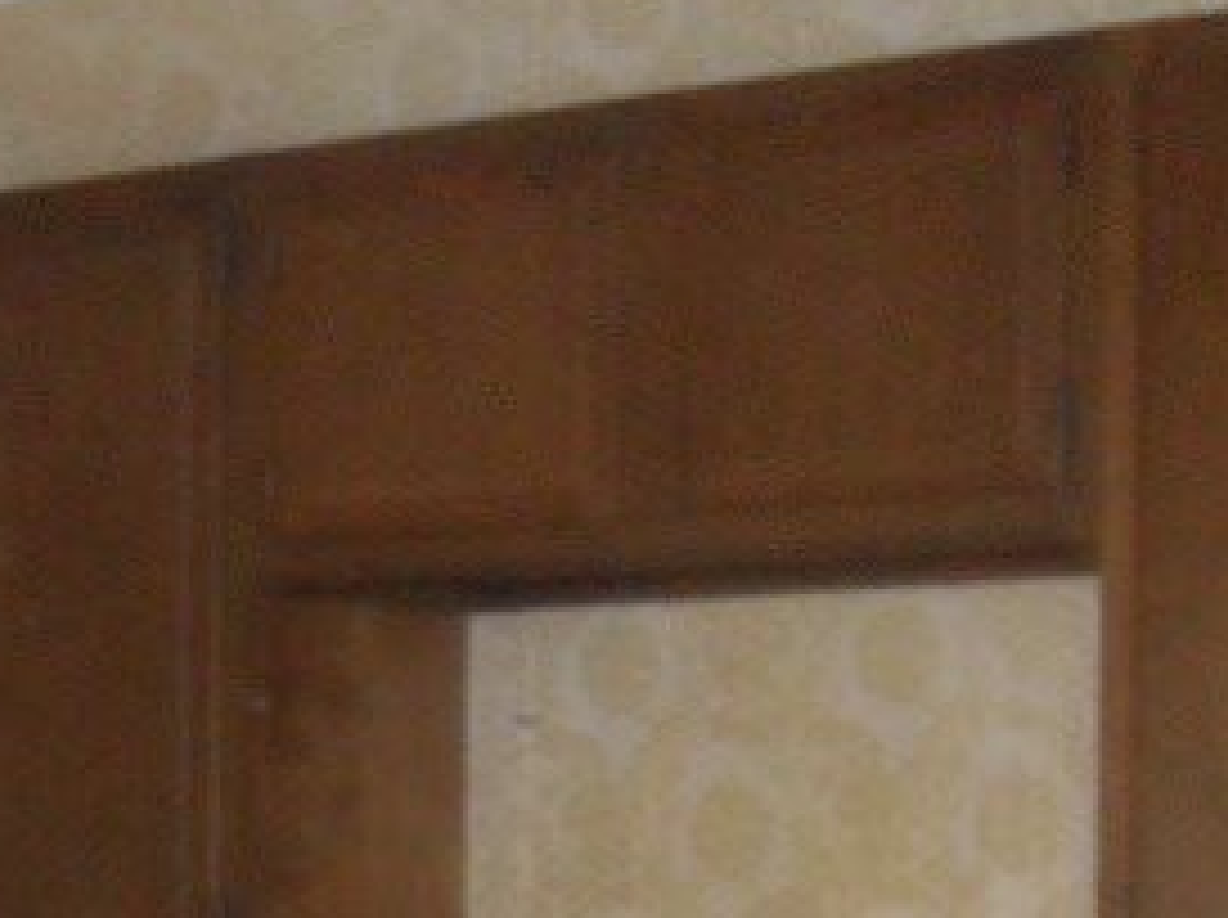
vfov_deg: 10.2
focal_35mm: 139
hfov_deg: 13.7
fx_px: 4925
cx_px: -382
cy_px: 1458
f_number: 2.8
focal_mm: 6.3
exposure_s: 1/45
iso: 200
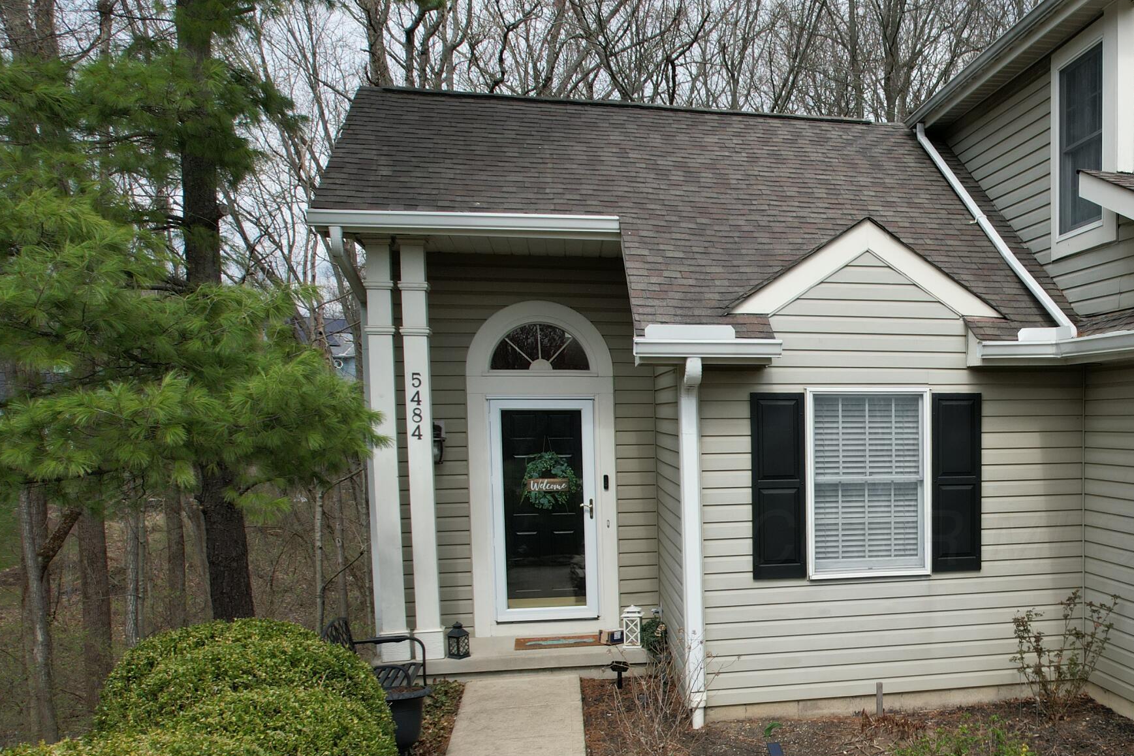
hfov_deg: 47.3
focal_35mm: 38
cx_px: 943
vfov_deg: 34.5
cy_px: 538
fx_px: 1197
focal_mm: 8.38
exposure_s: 1/1600
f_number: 2.8
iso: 130
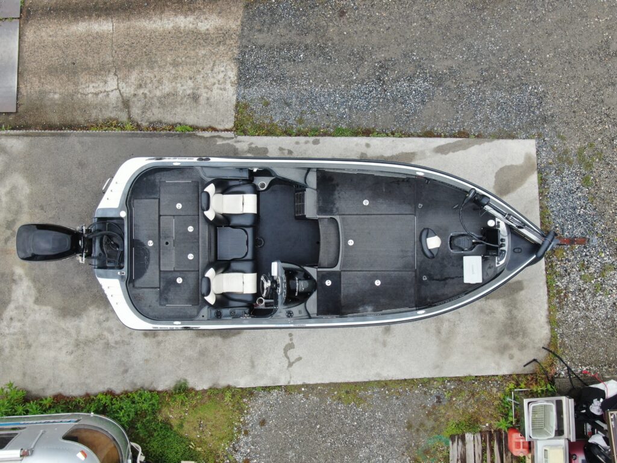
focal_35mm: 39
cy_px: 232
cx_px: 308
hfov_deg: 47.9
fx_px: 695
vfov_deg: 36.8
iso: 100
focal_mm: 6.63
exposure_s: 1/320
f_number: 3.4
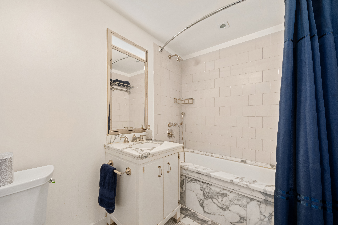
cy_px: 112
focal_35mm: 14
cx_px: 169
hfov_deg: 104.3
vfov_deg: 81.2
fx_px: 131
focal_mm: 14
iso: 1250
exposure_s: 1.6
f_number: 18
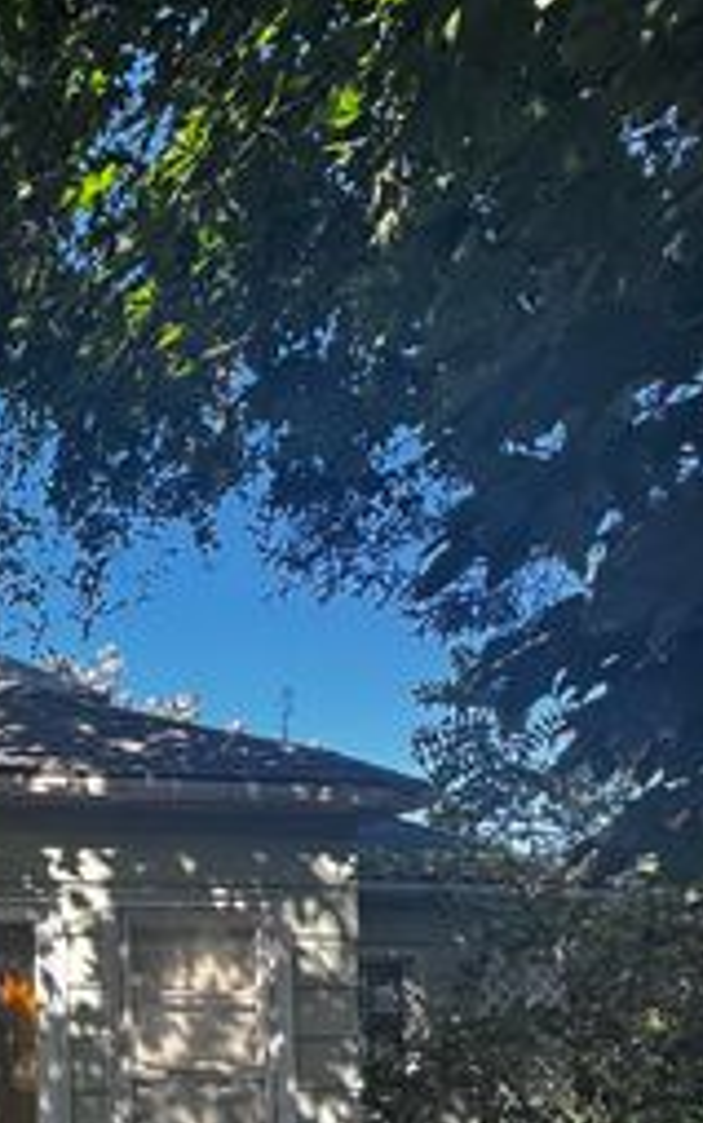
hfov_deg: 28.2
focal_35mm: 39
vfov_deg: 45.6
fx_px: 1194
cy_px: 1010
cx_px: -164
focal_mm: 2.22
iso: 40
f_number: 2.2
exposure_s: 1/197
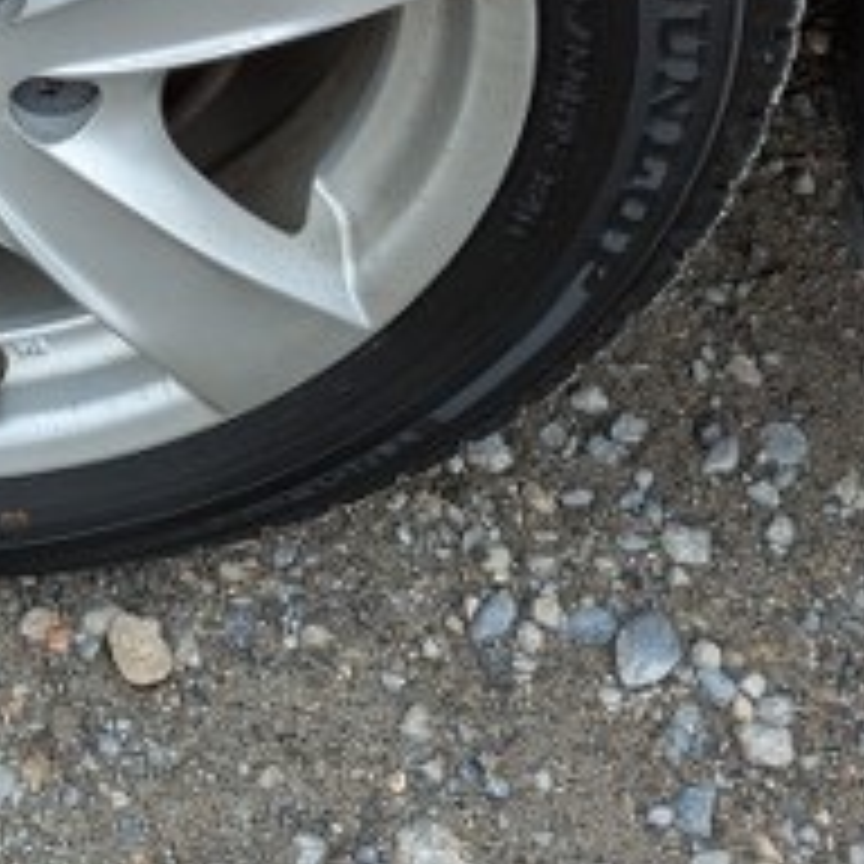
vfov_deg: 18.4
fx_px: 2598
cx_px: -43
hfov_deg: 18.3
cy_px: -14
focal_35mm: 92
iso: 47
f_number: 1.89
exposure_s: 1/846
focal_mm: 5.43
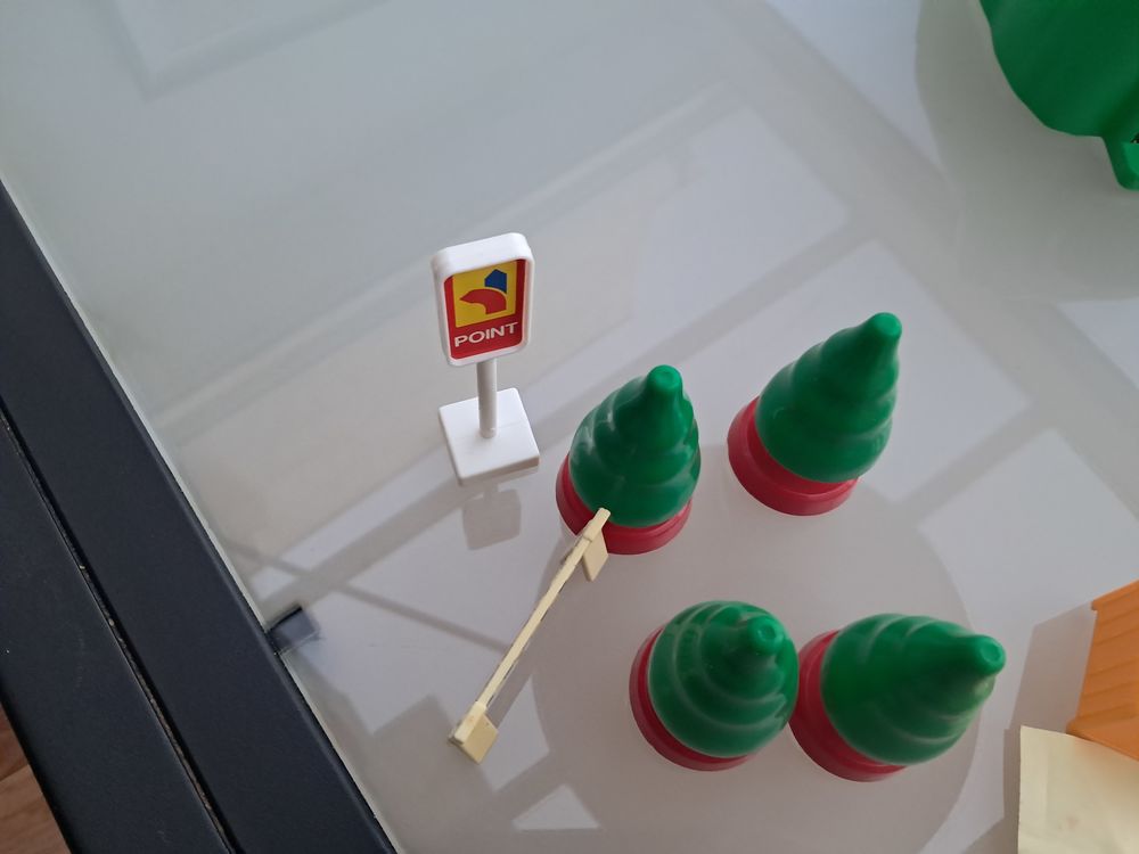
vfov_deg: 51.4
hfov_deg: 65.3
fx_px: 888
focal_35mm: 27
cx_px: 570
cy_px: 427
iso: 500
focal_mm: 4
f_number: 1.8
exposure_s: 1/50
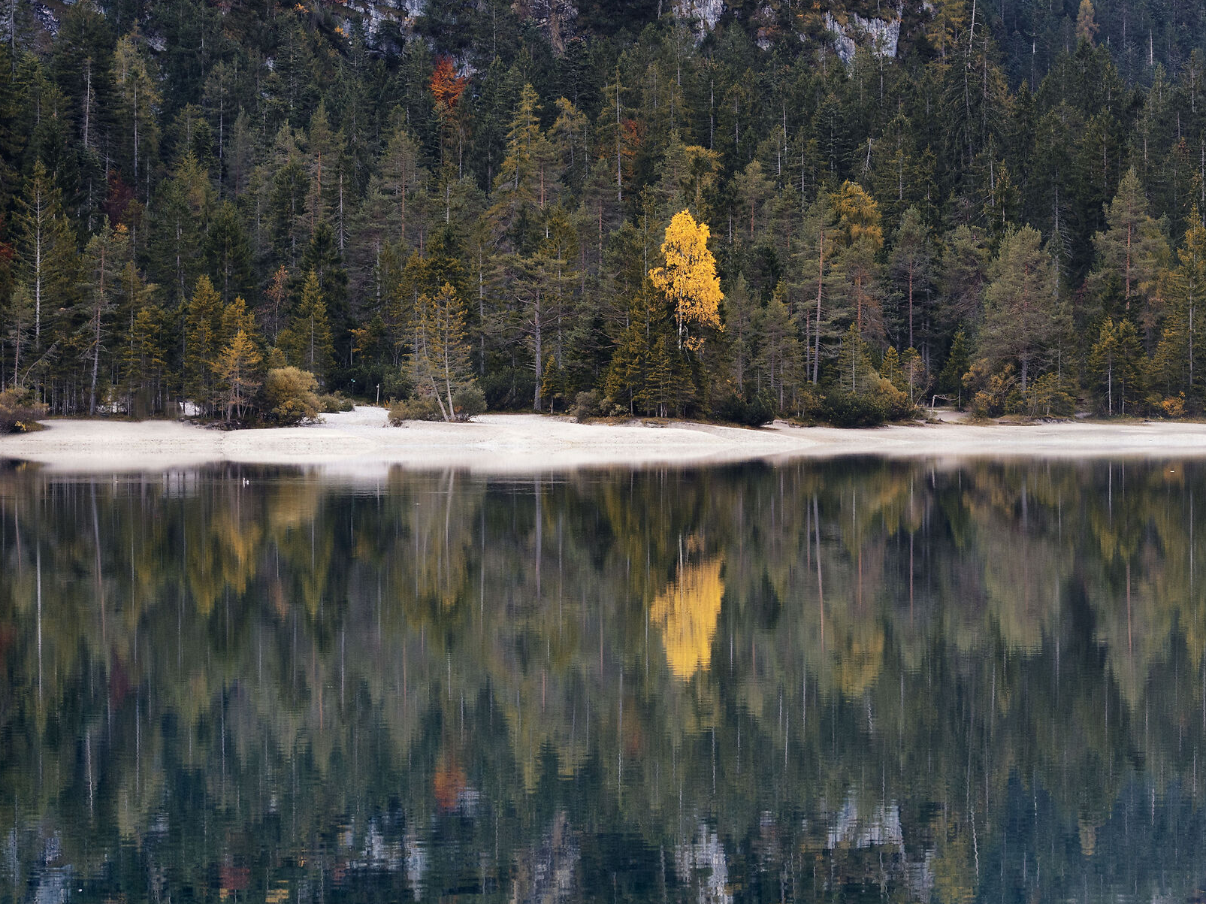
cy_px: 424
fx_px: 5260
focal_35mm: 151
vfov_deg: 9.8
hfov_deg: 13.1
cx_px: 686
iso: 400
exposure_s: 1/80
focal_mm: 70
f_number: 5.6
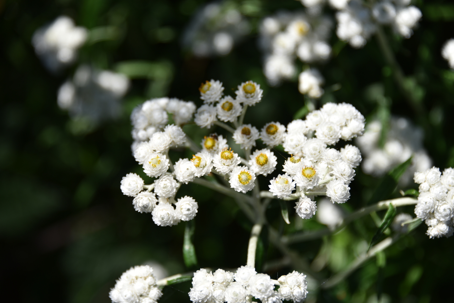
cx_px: 227
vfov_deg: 6.9
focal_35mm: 200
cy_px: 152
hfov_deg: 10.3
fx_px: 2523
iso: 100
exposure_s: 1/400
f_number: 6.3
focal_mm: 200
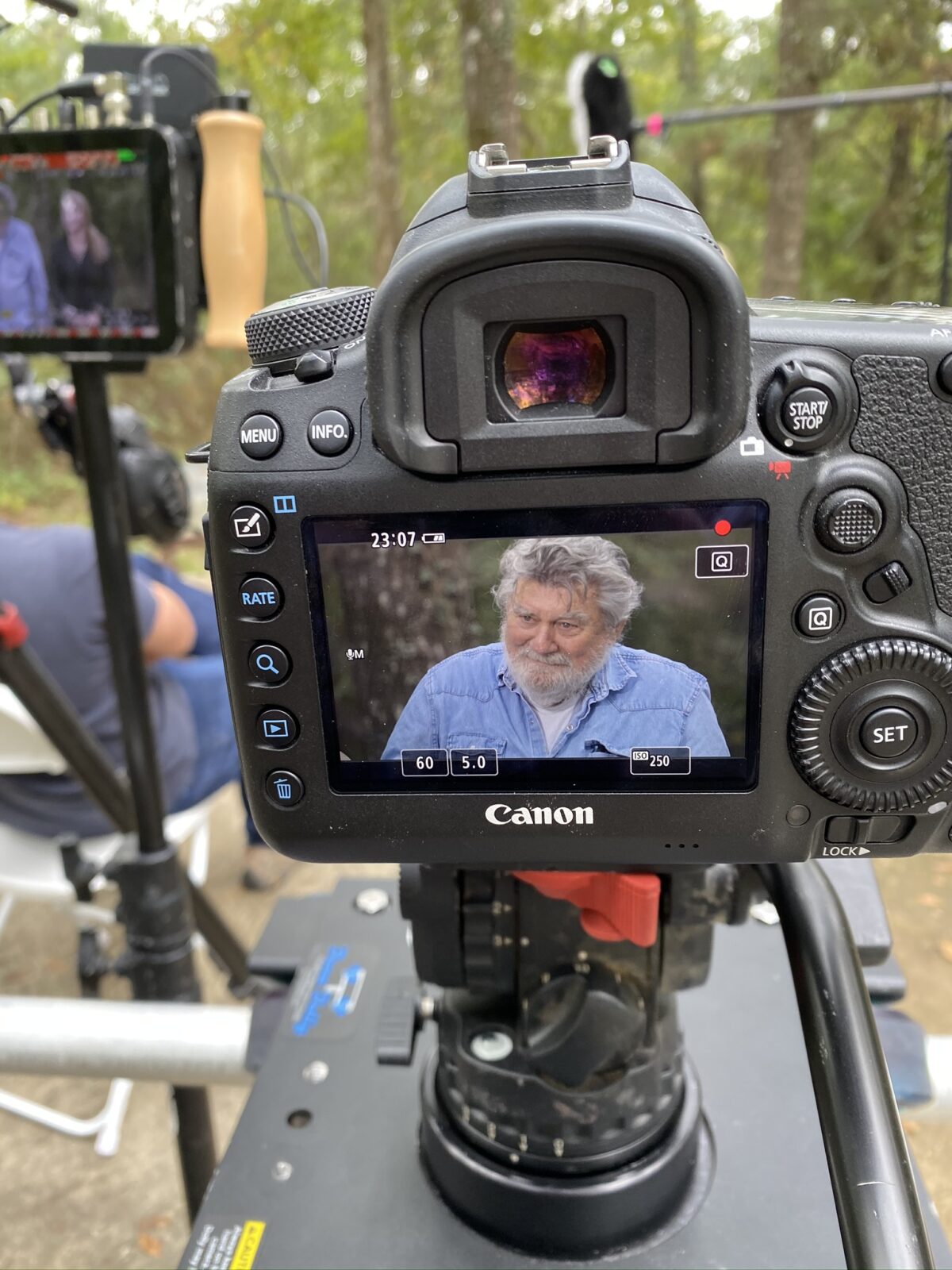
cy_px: 635
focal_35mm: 26
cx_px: 476
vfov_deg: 67.3
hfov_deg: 53.1
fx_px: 953
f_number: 1.8
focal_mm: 4.25
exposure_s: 1/106
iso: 125
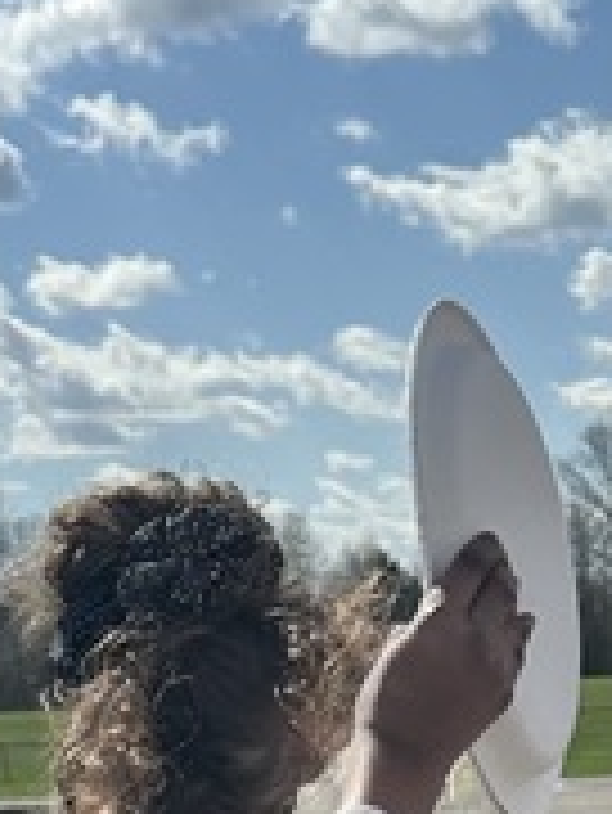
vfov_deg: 13.3
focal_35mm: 136
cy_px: 1390
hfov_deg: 10.8
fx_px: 3202
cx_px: 706
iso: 80
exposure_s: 1/6623
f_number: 1.78
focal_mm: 6.86
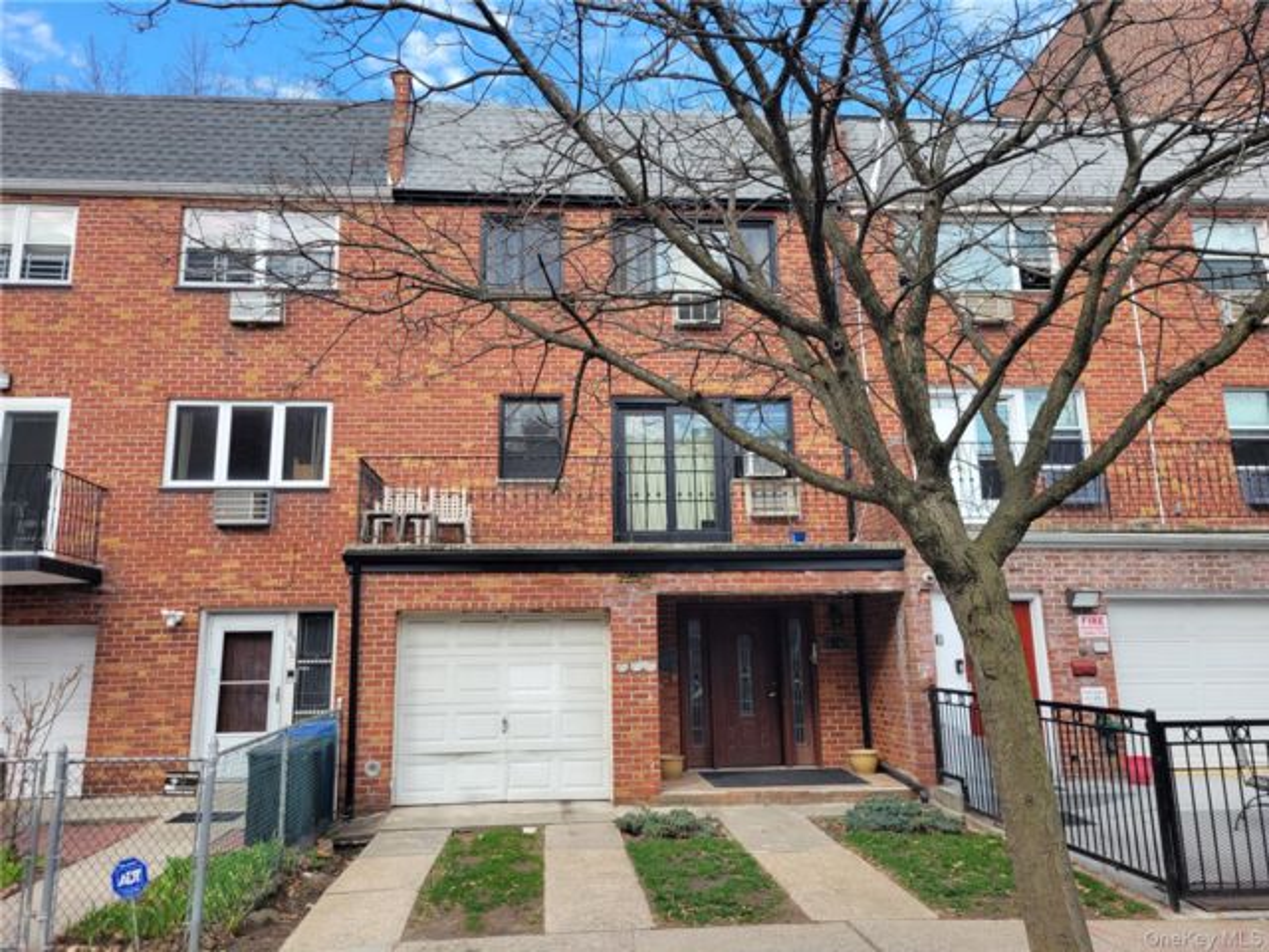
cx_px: 634
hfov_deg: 67.3
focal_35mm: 26
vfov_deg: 53.1
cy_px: 476
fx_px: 953
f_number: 1.8
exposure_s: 1/601
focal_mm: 5.4
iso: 40
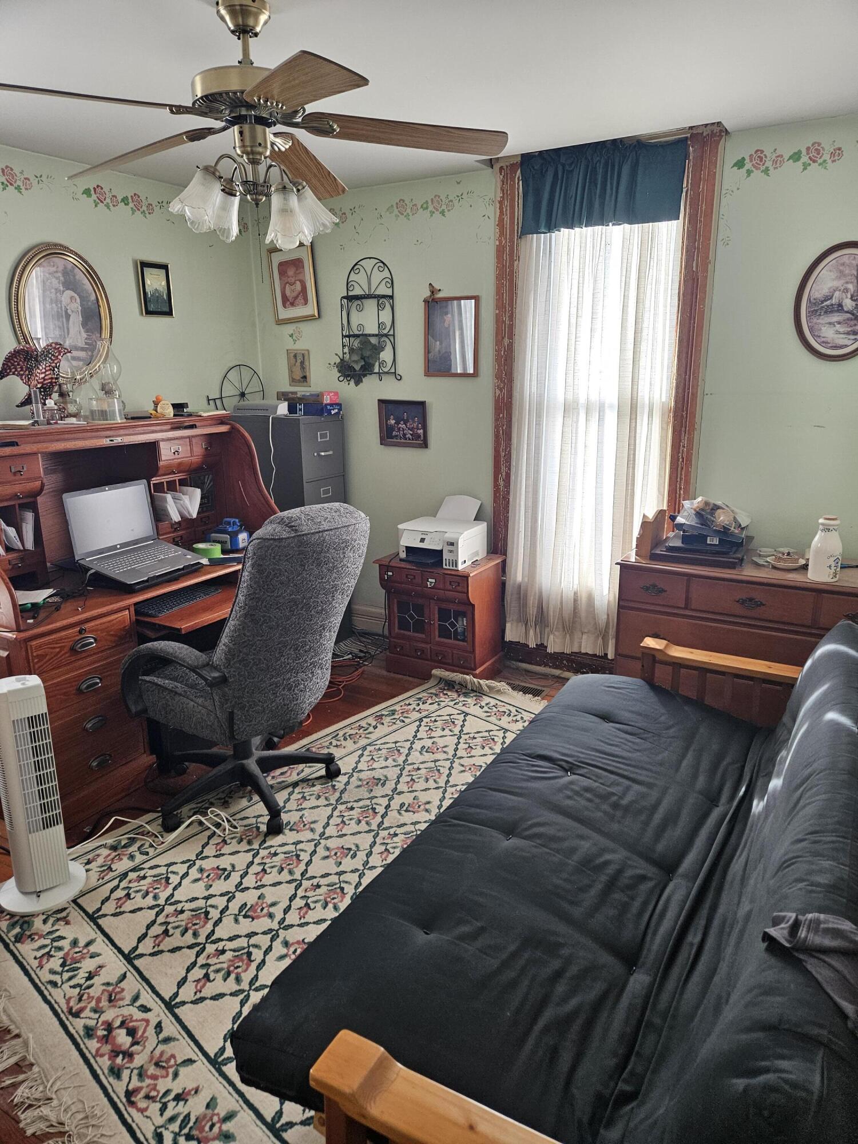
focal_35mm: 23
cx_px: 429
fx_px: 760
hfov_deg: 58.9
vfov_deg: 73.9
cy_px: 572
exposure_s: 1/120
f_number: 1.8
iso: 250
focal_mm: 5.4
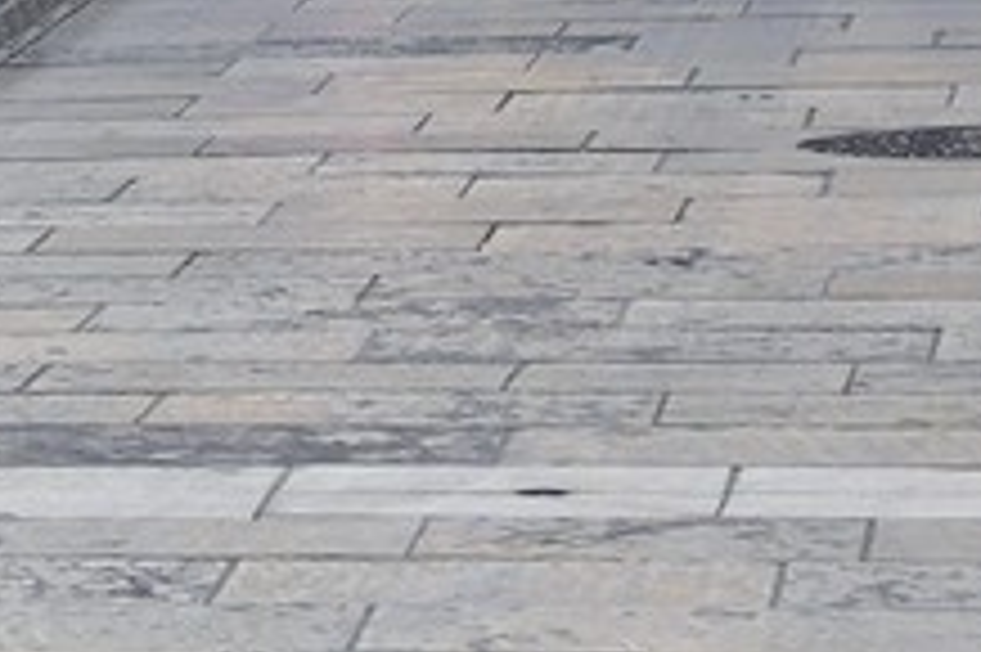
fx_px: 10401
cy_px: -1470
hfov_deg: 5.3
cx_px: -1040
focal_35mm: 382
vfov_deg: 3.5
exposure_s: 1/200
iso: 400
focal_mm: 52
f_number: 7.1
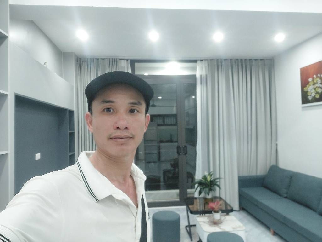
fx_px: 233
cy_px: 121
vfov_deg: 54.9
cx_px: 161
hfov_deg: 69.4
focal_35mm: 25
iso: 250
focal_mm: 3.72
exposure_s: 1/33
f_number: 2.2
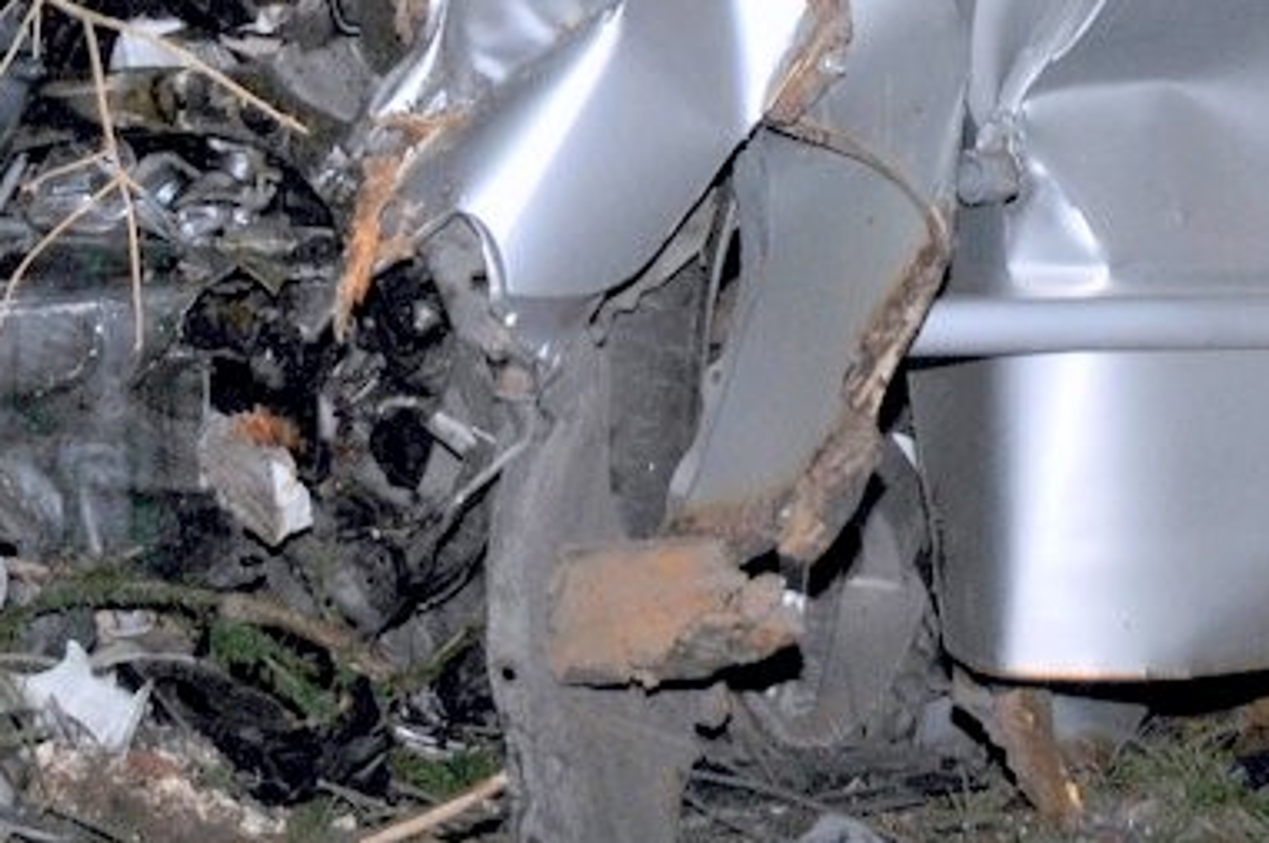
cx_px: 1299
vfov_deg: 7.9
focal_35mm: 170
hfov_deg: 12.0
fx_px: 5988
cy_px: -448
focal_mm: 27
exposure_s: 1/60
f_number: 5
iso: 200
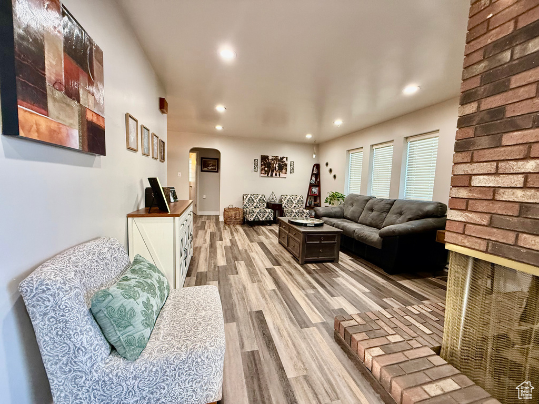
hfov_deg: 102.1
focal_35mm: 14
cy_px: 202
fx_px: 218
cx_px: 270
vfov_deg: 85.7
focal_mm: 2.22
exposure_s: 1/60
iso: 320
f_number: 2.2
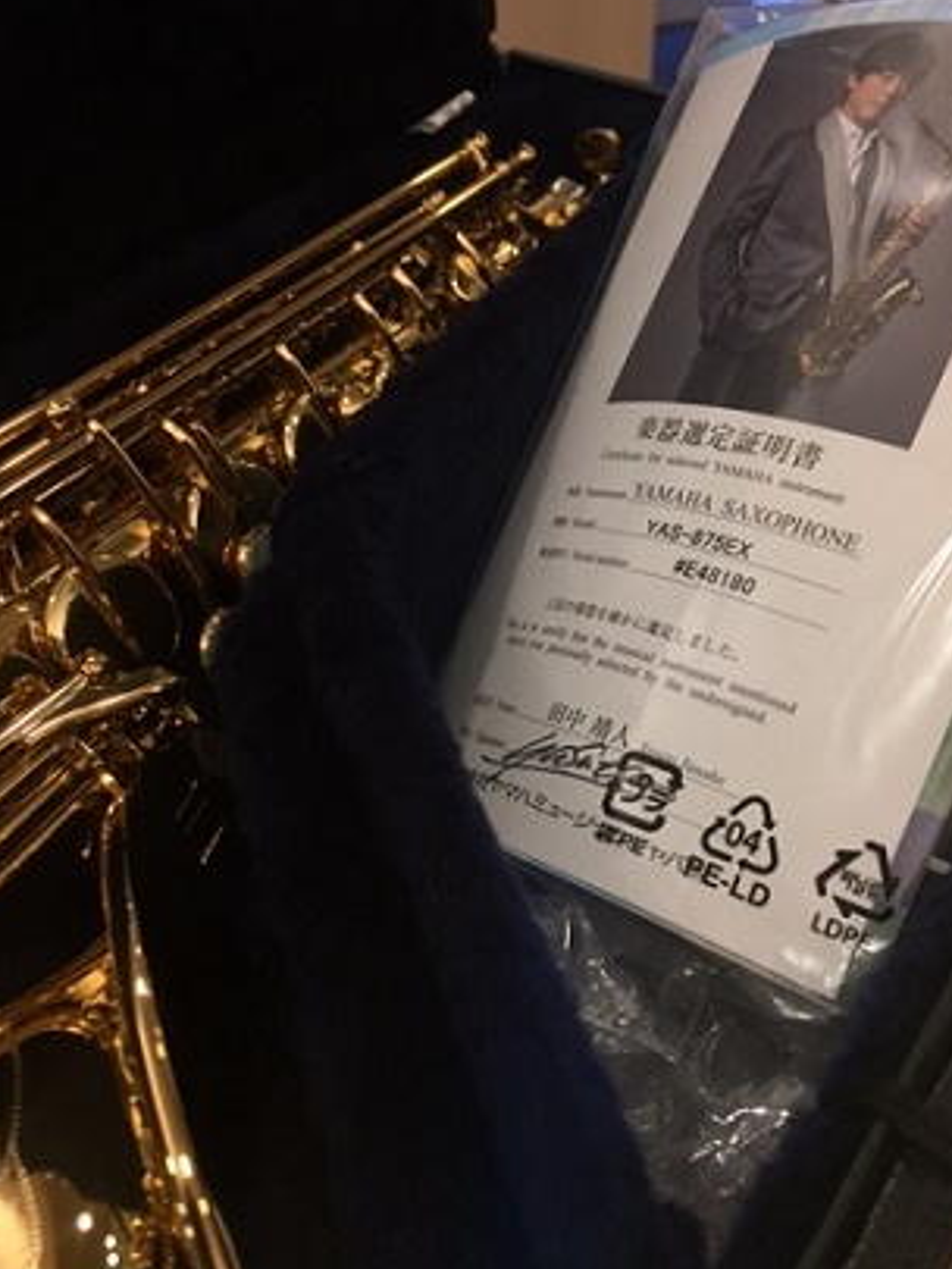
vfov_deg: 55.3
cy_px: 647
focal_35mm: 33
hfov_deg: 42.9
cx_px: 514
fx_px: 1209
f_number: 2.2
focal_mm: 4.15
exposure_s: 1/40
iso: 32
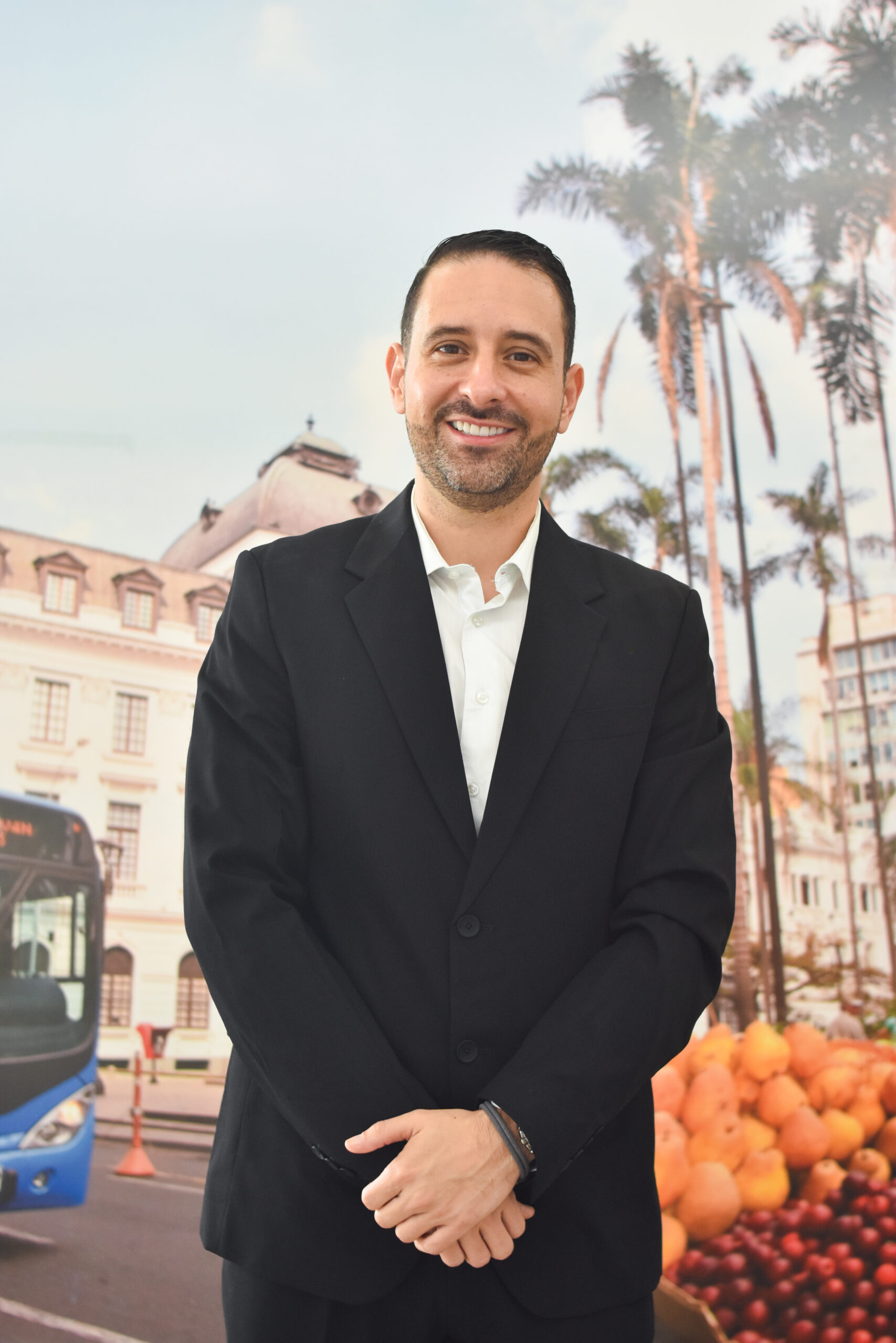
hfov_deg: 25.8
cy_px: 672
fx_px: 1960
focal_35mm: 52
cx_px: 448
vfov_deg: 37.8
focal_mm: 35
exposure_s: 1/100
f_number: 3.2
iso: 800
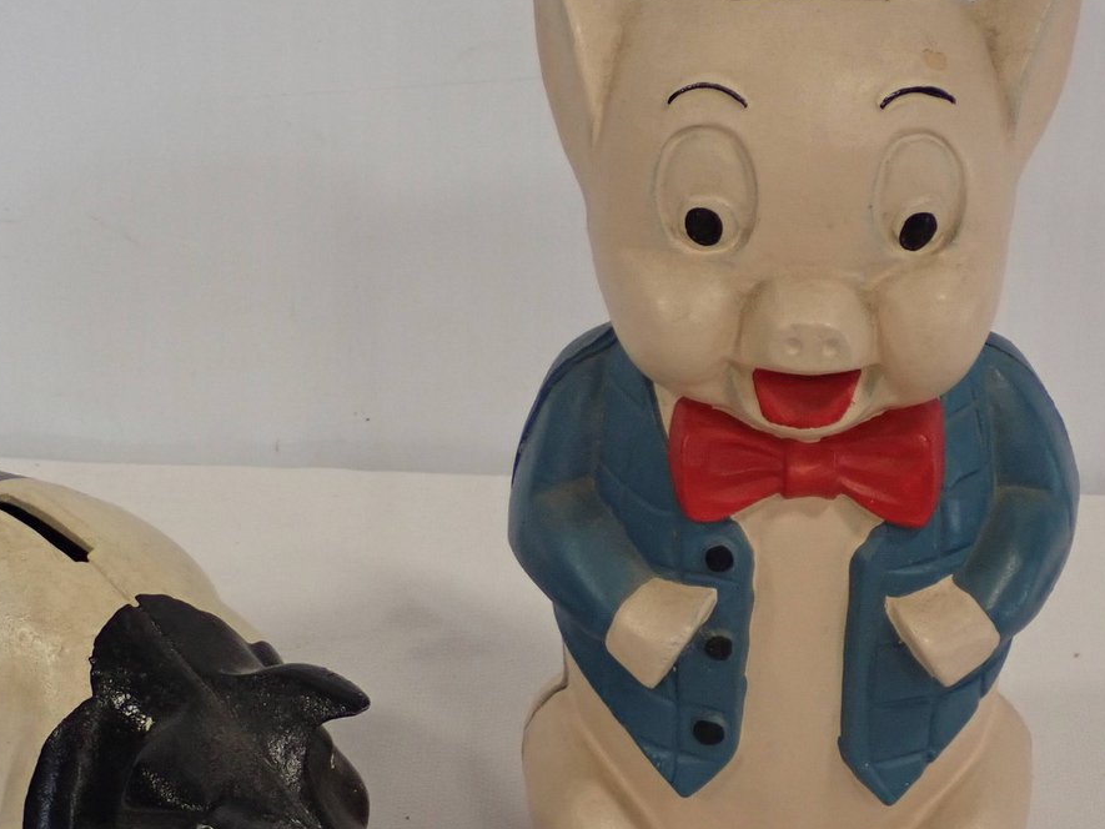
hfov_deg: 18.5
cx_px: 526
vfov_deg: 14.0
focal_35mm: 106
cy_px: 521
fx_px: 3384
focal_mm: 11.09
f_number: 3.6
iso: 250
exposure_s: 1/60
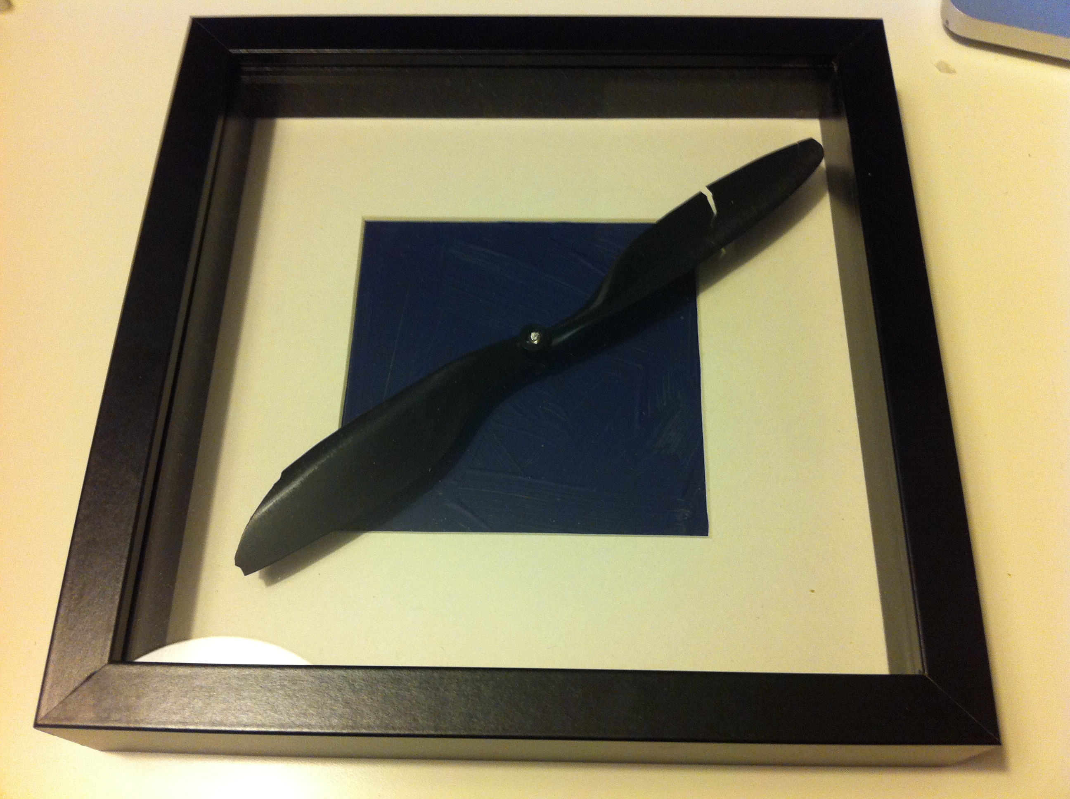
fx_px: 1080
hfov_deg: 52.7
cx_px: 535
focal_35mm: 35
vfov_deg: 40.6
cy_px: 400
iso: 125
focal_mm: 3.85
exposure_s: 1/15
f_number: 2.8
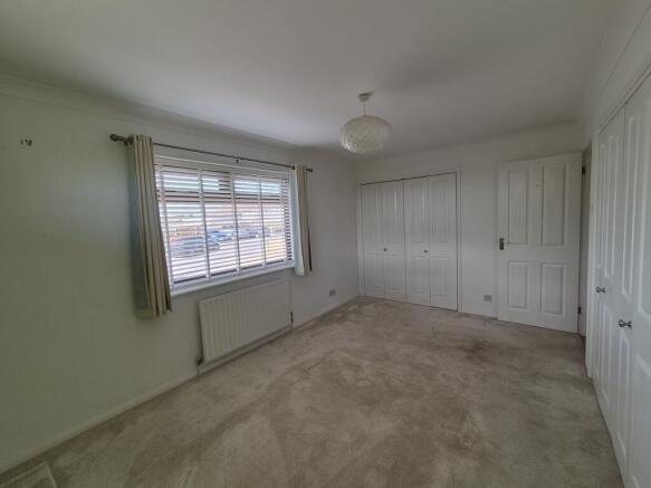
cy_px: 244
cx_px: 326
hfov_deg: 106.2
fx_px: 244
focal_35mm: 13
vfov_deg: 89.9
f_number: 2.2
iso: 50
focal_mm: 2.2
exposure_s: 1/100
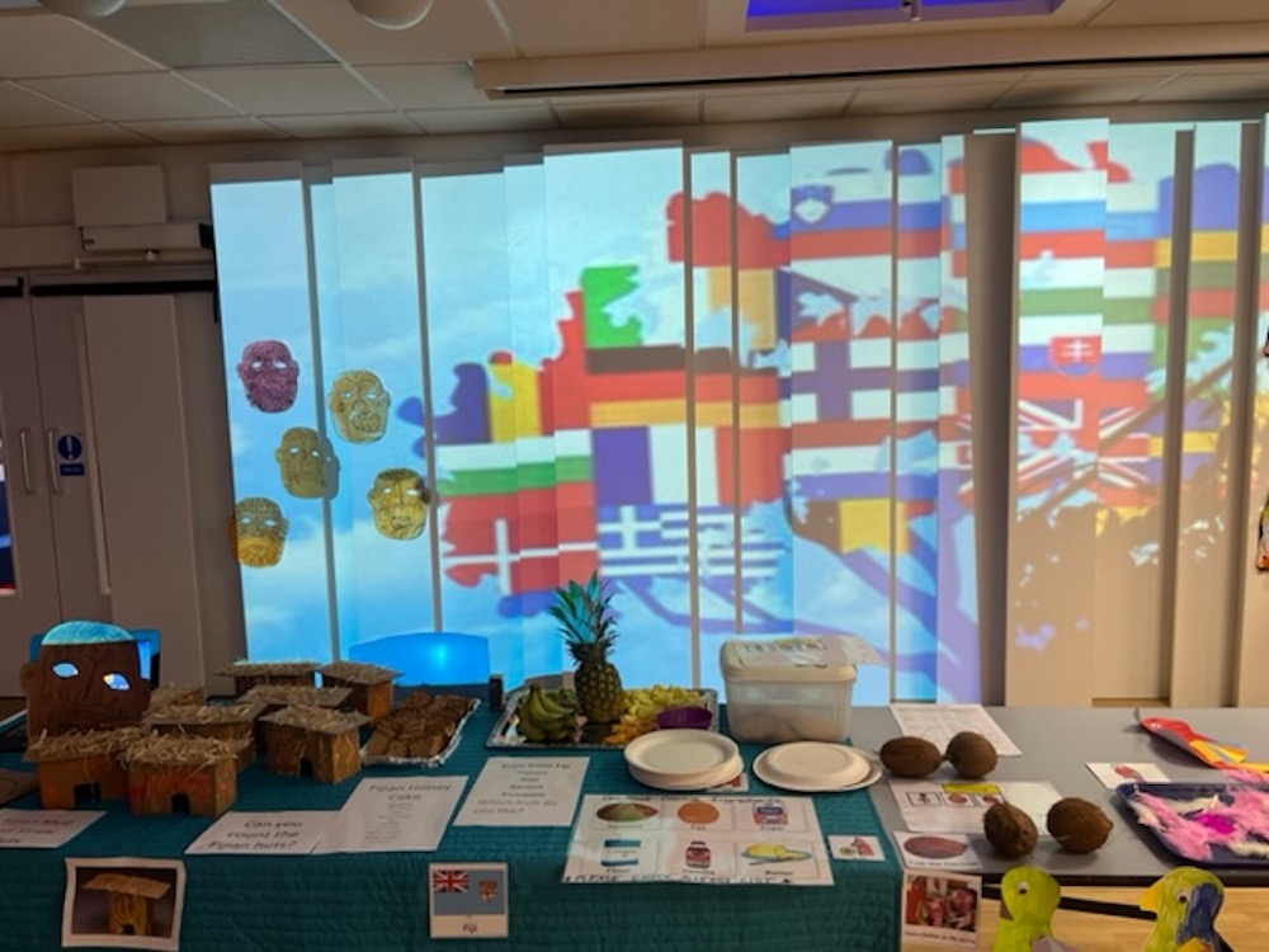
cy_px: 476
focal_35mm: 26
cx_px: 634
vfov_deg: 53.1
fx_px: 953
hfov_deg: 67.3
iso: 100
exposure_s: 1/100
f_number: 1.6
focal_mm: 5.1
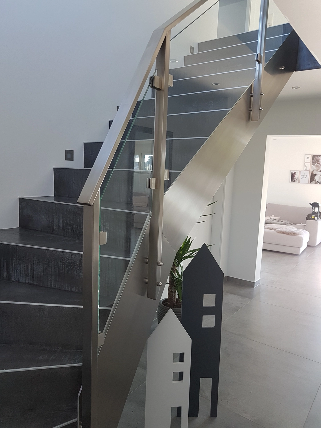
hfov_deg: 53.1
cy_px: 214
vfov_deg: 67.3
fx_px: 321
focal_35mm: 26
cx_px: 160
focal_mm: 4.2
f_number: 1.7
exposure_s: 1/100
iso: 64
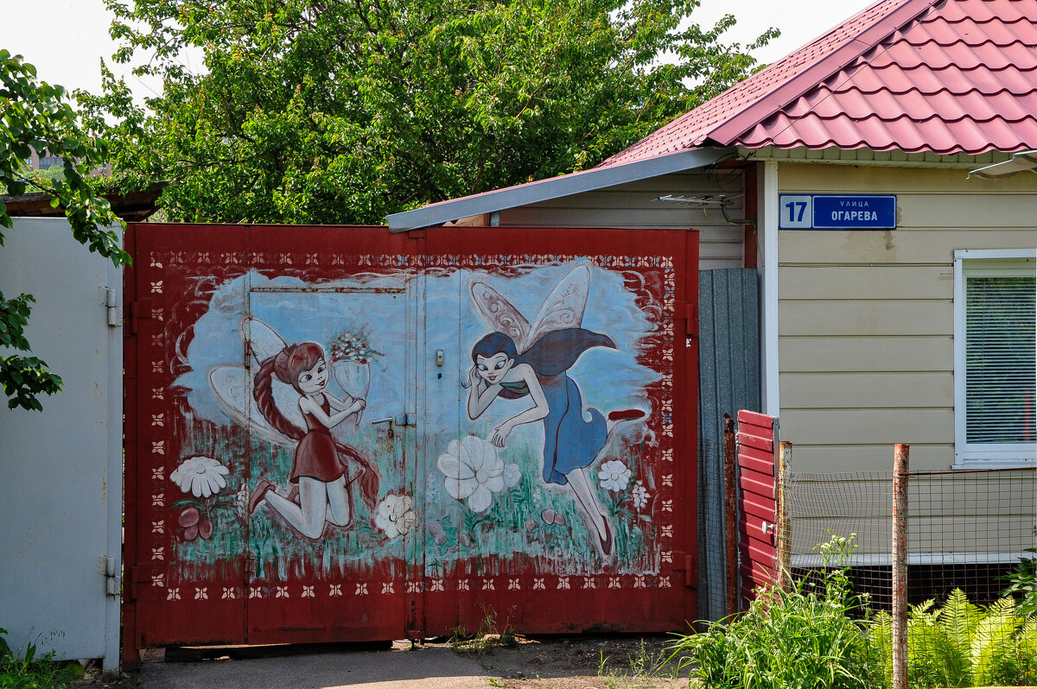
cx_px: 518
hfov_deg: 33.4
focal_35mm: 60
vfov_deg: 22.6
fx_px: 1727
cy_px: 344
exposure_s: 1/250
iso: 400
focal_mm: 40
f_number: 10
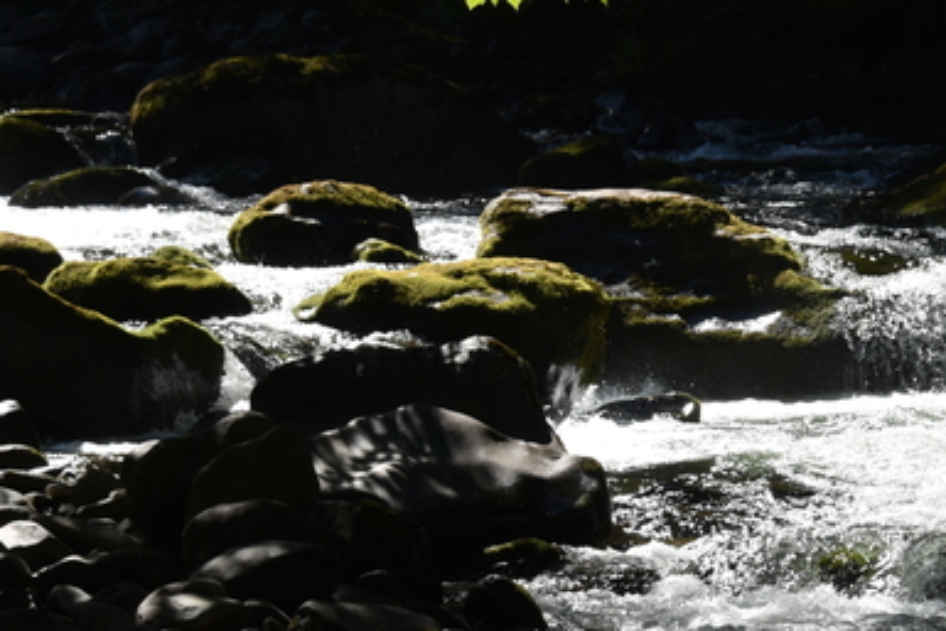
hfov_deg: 6.9
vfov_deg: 4.6
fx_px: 7860
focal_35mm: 299
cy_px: 373
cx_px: 961
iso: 100
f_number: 8
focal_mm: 90
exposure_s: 1/250
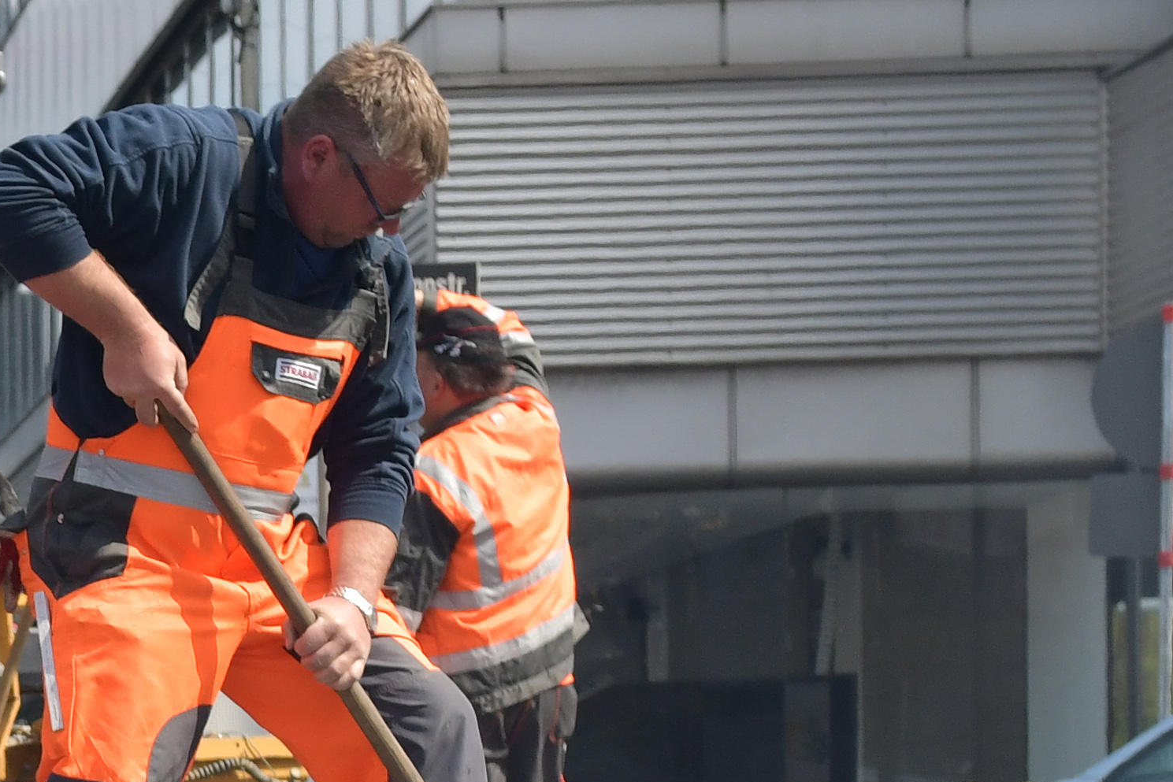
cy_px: 1285
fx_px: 6321
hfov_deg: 10.1
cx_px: -799
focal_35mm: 194
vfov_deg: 6.9
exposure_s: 1/2000
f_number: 5.6
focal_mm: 35
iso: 320
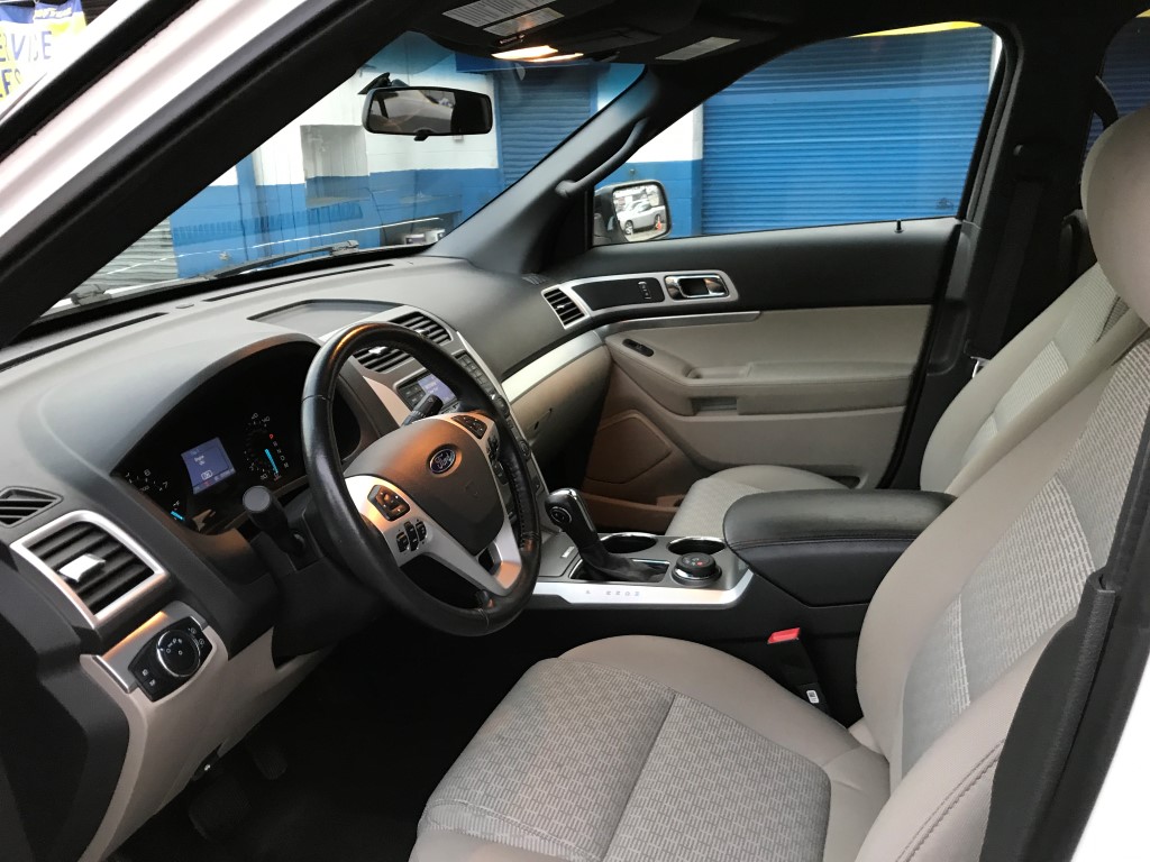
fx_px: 930
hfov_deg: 63.4
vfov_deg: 49.7
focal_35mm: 28
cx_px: 575
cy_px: 431
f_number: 1.8
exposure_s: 1/15
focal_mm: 3.99
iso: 40
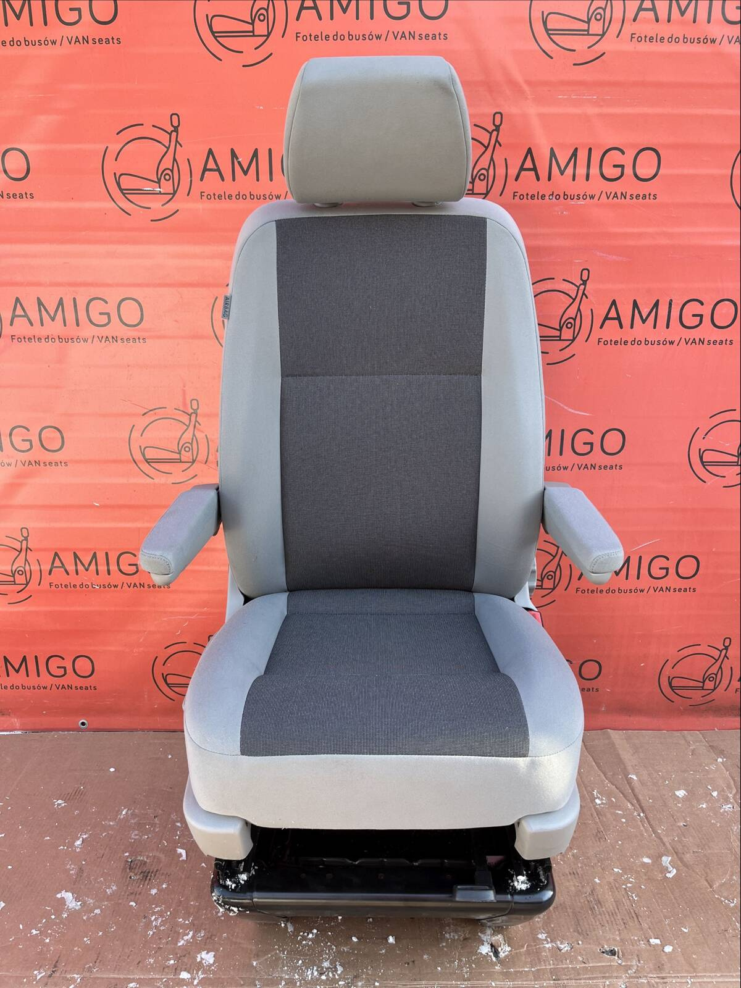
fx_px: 742
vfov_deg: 67.3
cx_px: 370
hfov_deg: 53.1
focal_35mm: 26
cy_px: 494
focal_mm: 5.1
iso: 40
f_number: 1.6
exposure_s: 1/122
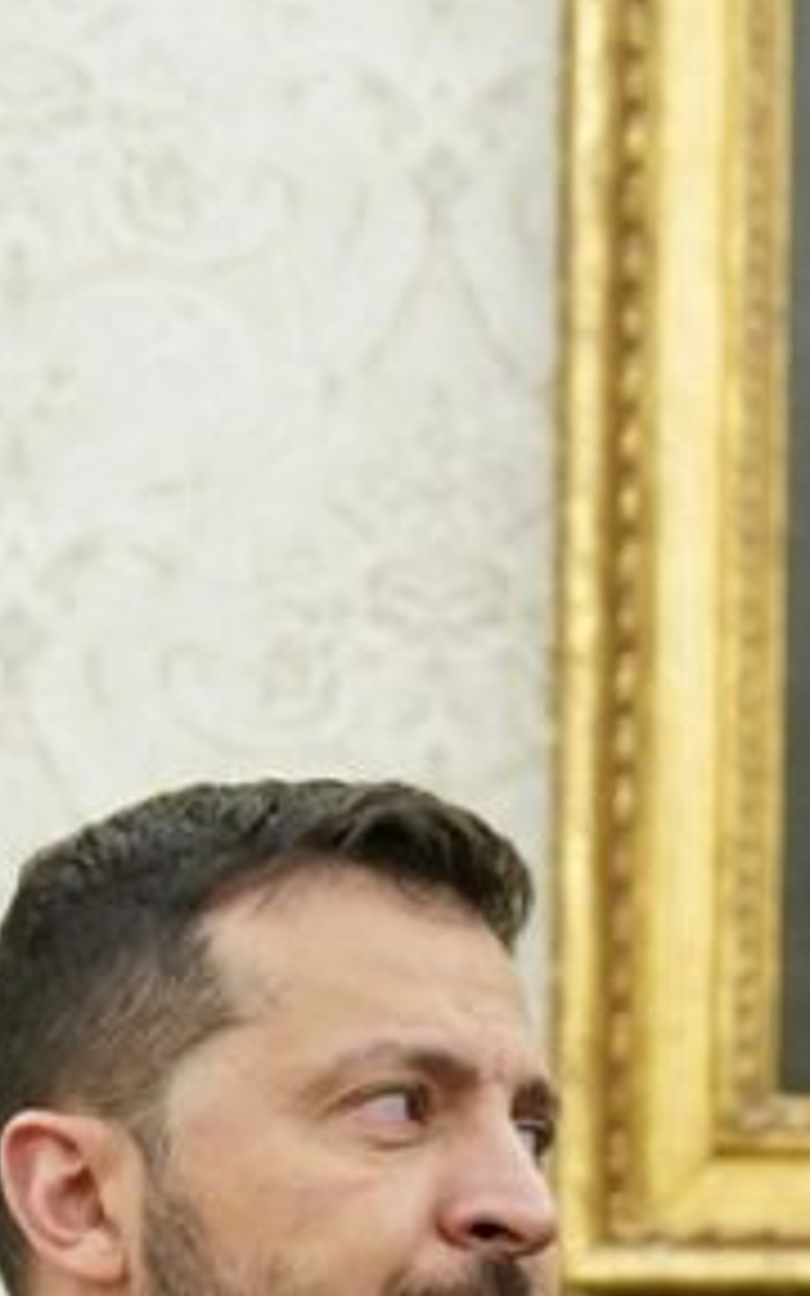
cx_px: 1156
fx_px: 8442
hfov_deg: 5.5
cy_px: 2272
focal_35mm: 239
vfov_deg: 8.5
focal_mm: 44
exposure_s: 1/250
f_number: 3.5
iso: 2000
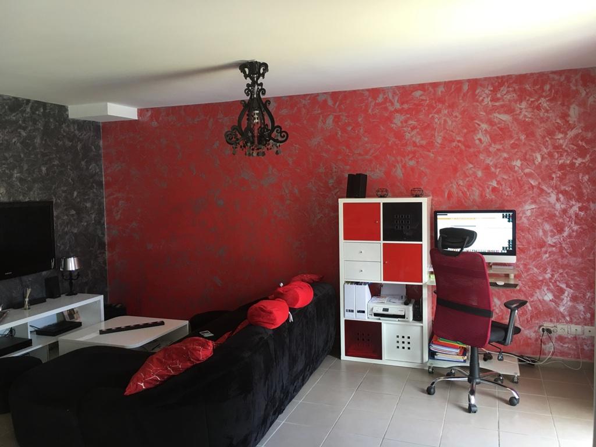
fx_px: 499
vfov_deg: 48.2
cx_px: 298
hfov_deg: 61.7
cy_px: 224
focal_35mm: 29
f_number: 2.2
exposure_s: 1/17
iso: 50
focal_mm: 4.15
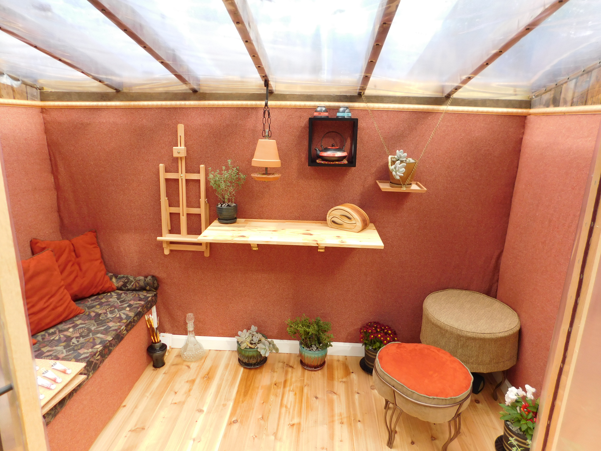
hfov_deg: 73.9
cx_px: 300
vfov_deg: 58.9
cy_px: 226
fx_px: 399
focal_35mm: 23
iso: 125
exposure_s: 1/80
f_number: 3
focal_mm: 4
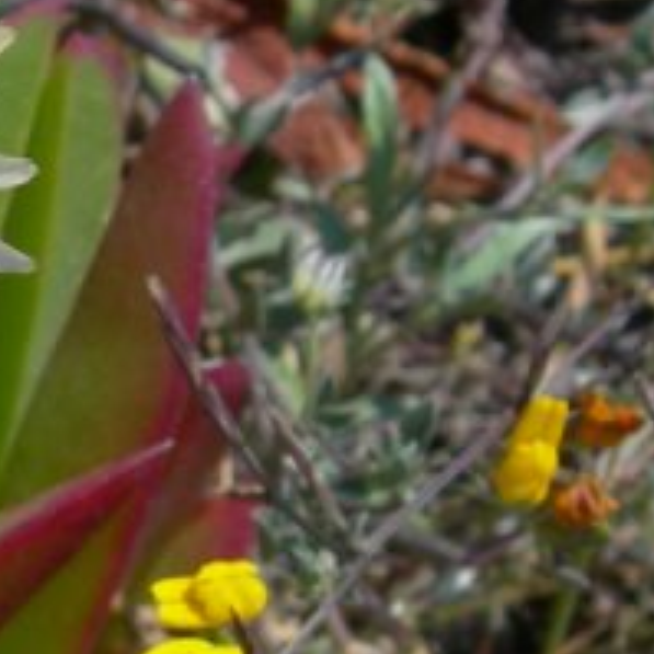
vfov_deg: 10.1
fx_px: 3698
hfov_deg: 9.9
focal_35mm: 173
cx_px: -233
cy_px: 447
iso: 50
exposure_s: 1/580
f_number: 4.8
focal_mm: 7.8
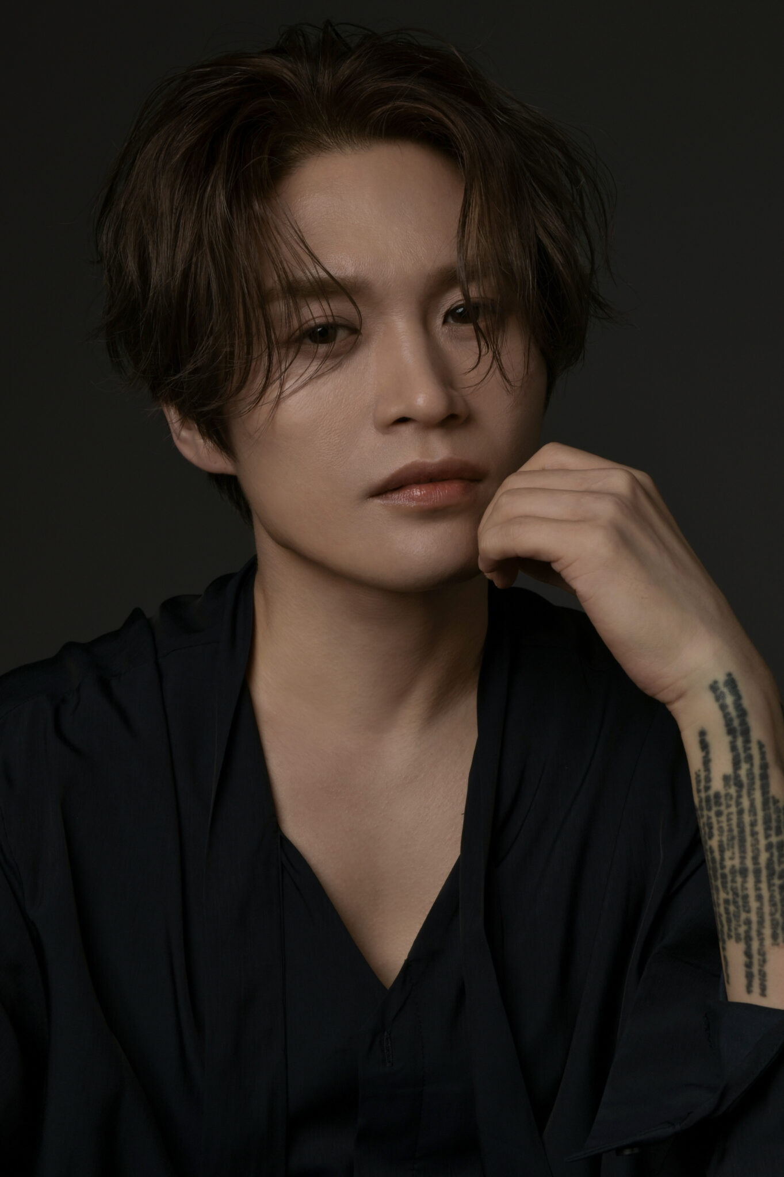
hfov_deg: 20.3
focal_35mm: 67
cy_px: 588
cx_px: 392
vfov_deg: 30.1
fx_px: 2191
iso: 125
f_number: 11
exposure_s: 1/125
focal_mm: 45
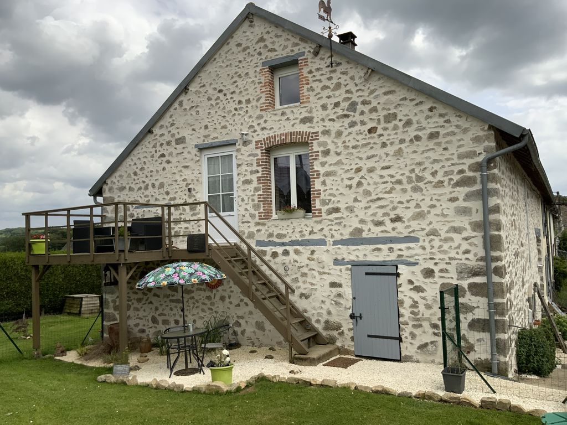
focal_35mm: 29
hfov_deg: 61.7
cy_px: 212
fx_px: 475
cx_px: 284
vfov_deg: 48.2
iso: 16
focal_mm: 3
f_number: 1.8
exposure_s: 1/2227
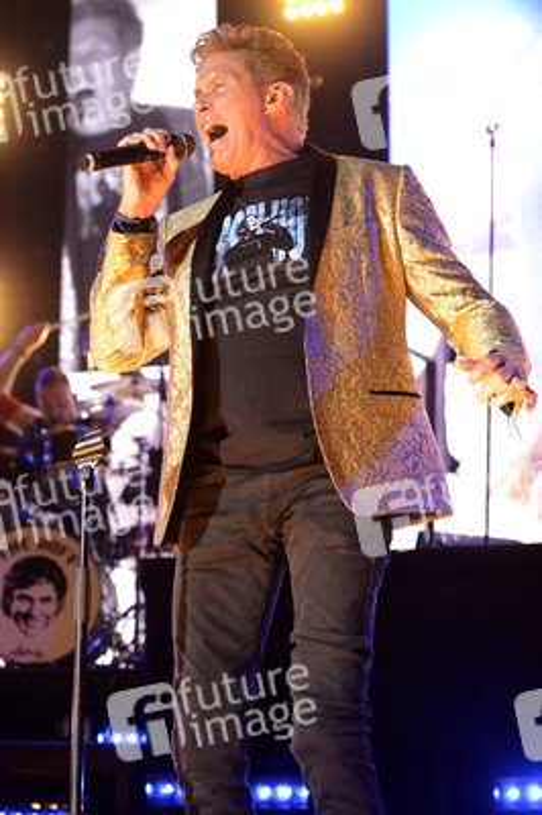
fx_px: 1697
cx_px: 271
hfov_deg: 18.2
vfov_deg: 27.0
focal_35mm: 75
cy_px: 408
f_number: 4
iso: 2500
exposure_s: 1/320
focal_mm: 75
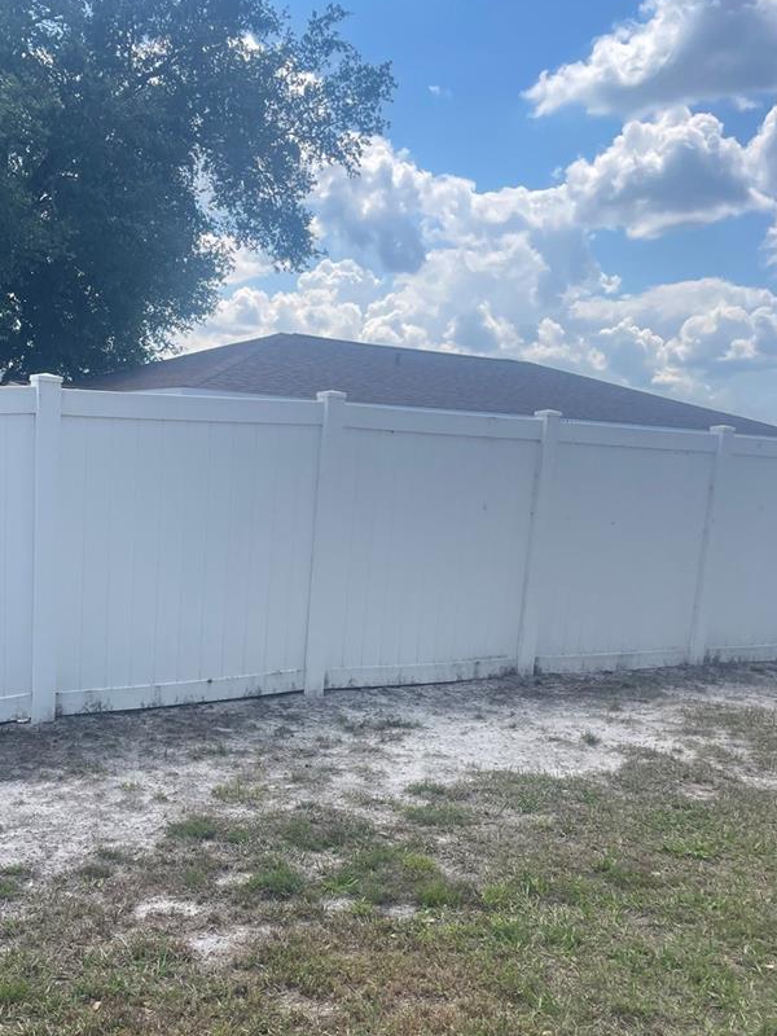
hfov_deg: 36.5
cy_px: 717
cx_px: 272
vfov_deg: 46.8
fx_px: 1167
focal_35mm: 39
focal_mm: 4.2
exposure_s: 1/2020
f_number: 1.6
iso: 32
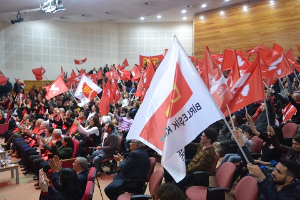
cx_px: 150
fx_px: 225
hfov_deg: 67.4
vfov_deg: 47.9
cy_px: 100
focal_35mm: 27
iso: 2200
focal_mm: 18
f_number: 3.5
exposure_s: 1/60
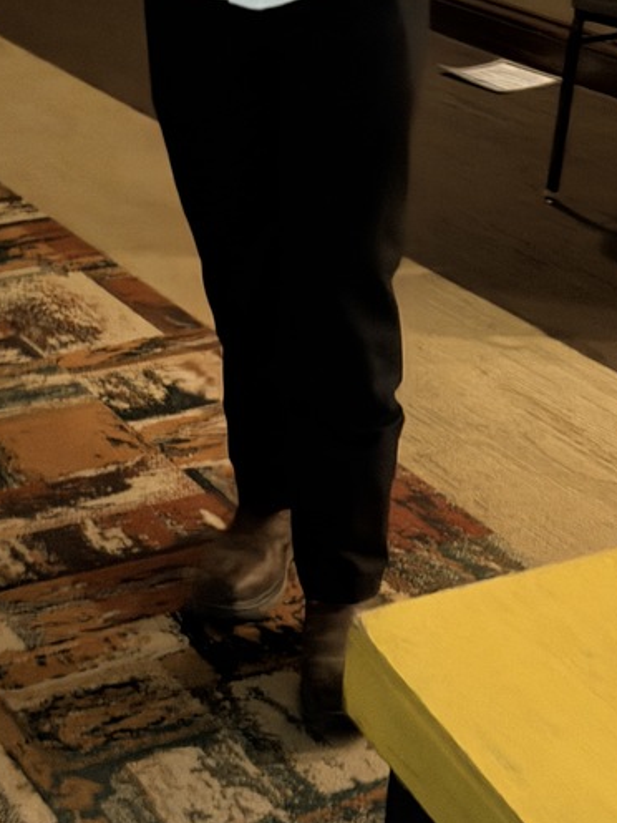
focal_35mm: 99
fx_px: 2353
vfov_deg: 19.2
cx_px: 403
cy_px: -17
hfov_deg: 14.9
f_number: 1.78
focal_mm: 6.76
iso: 640
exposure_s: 1/20
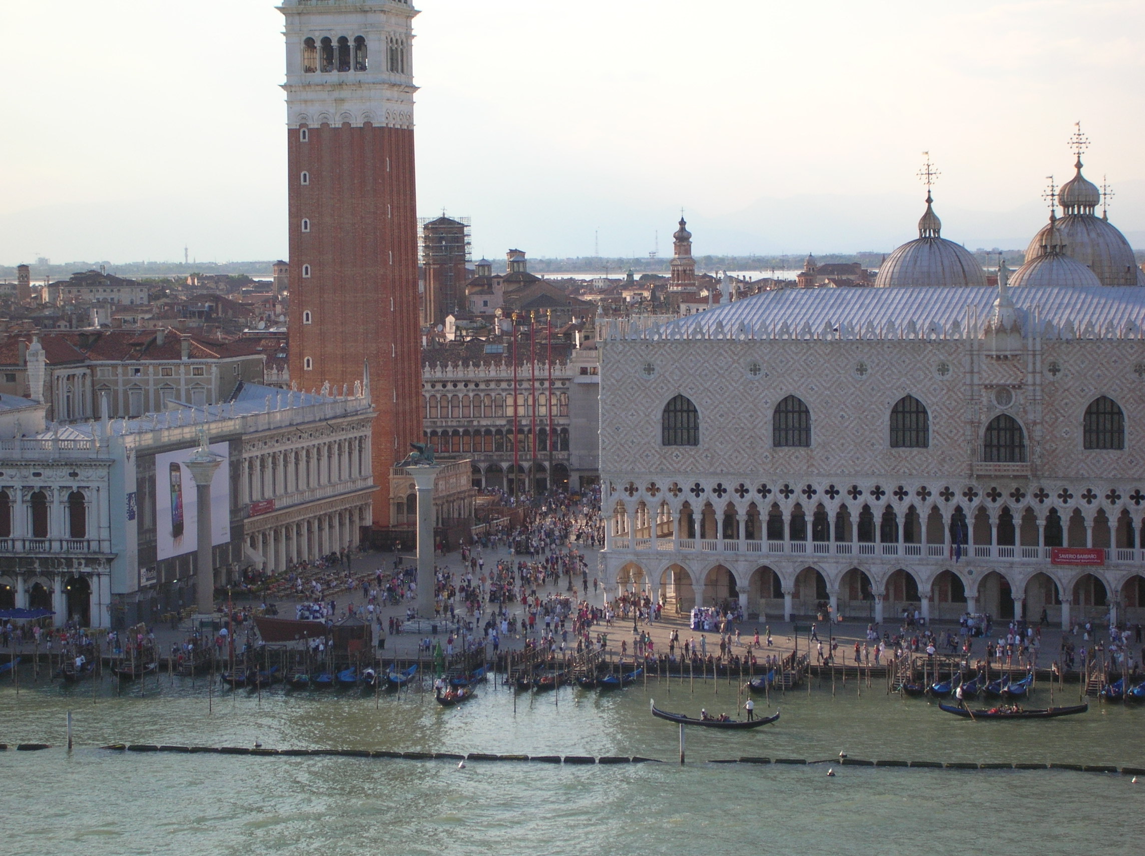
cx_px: 572
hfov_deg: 18.7
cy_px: 428
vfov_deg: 14.1
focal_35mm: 105
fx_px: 3470
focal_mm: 17.4
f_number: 4.9
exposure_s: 1/246
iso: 50
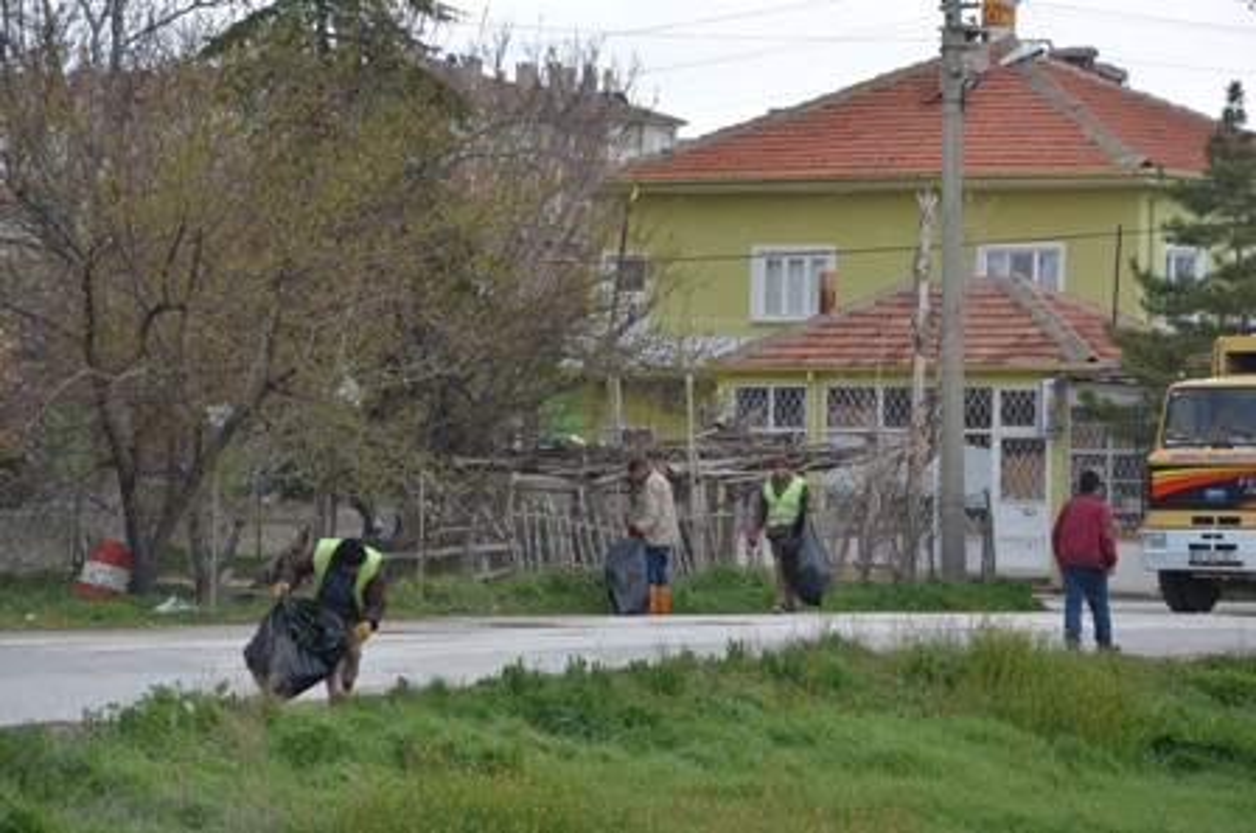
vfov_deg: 8.7
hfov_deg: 13.1
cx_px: 628
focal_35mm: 158
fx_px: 5485
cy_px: 416
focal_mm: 105
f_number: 8
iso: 200
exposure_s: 1/250
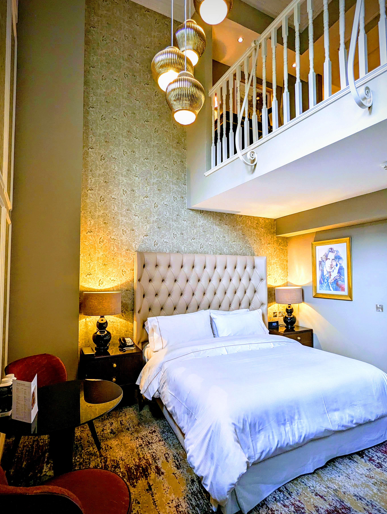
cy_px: 265
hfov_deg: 71.7
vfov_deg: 87.6
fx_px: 268
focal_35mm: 18
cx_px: 204
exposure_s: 1/25
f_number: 2.2
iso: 85
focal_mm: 2.35
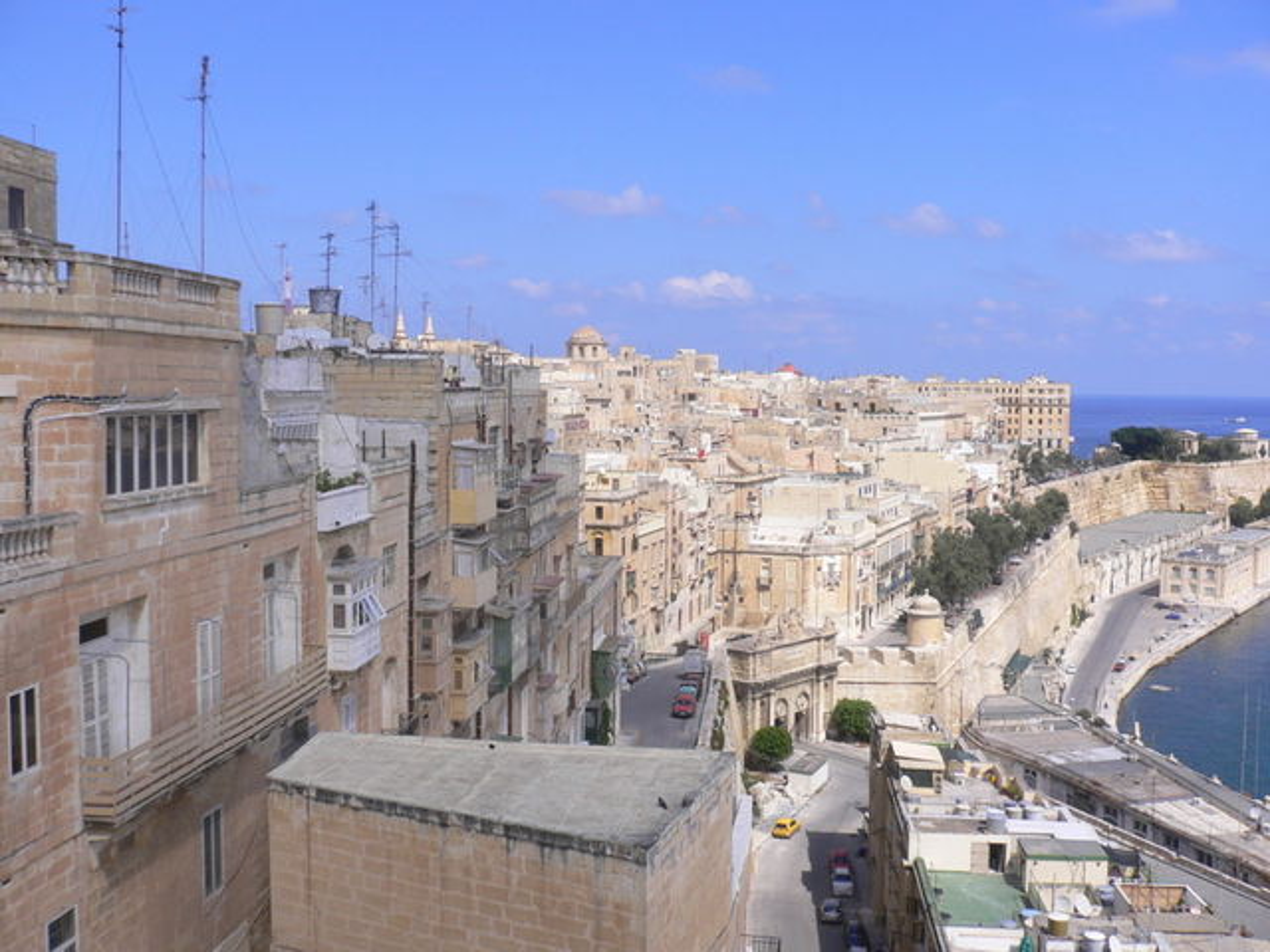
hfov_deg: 52.6
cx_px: 635
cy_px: 476
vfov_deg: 40.7
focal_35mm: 35
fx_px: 1284
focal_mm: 5.8
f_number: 5.6
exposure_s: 1/500
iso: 80
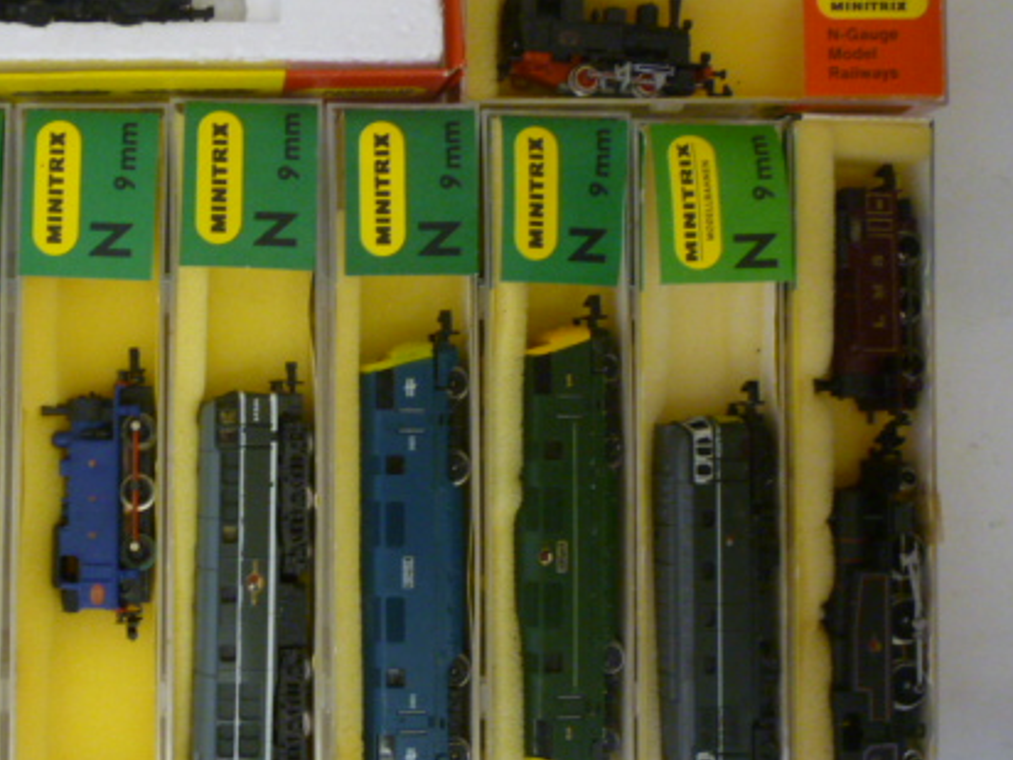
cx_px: 234
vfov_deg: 32.2
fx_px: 1317
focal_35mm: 45
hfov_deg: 40.7
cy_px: 391
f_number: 3.3
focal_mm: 5.2
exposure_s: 1/30
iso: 250
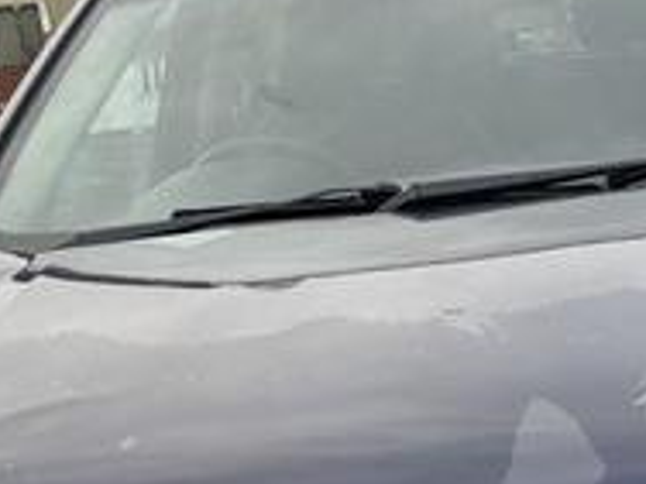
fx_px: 2314
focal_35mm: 124
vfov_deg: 11.8
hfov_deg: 15.8
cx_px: 457
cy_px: 463
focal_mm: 5.96
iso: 50
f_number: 1.6
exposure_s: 1/381
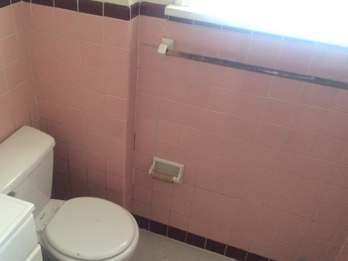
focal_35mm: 36
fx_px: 362
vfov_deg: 39.6
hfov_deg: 51.2
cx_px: 148
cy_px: 152
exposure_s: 1/30
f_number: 2.2
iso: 250
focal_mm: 4.15
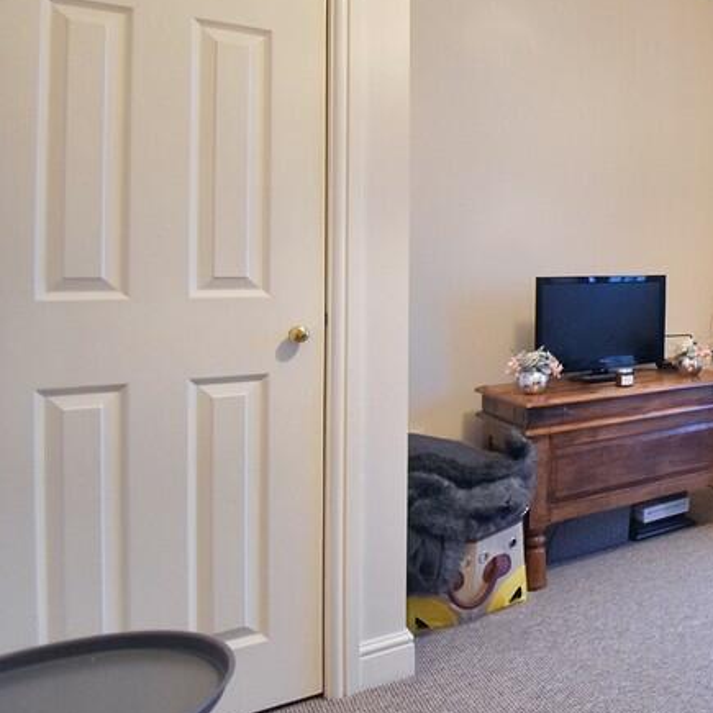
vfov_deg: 53.3
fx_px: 699
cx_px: 774
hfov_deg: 42.9
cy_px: 260
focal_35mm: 30
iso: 450
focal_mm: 10
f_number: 4.5
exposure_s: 1/15
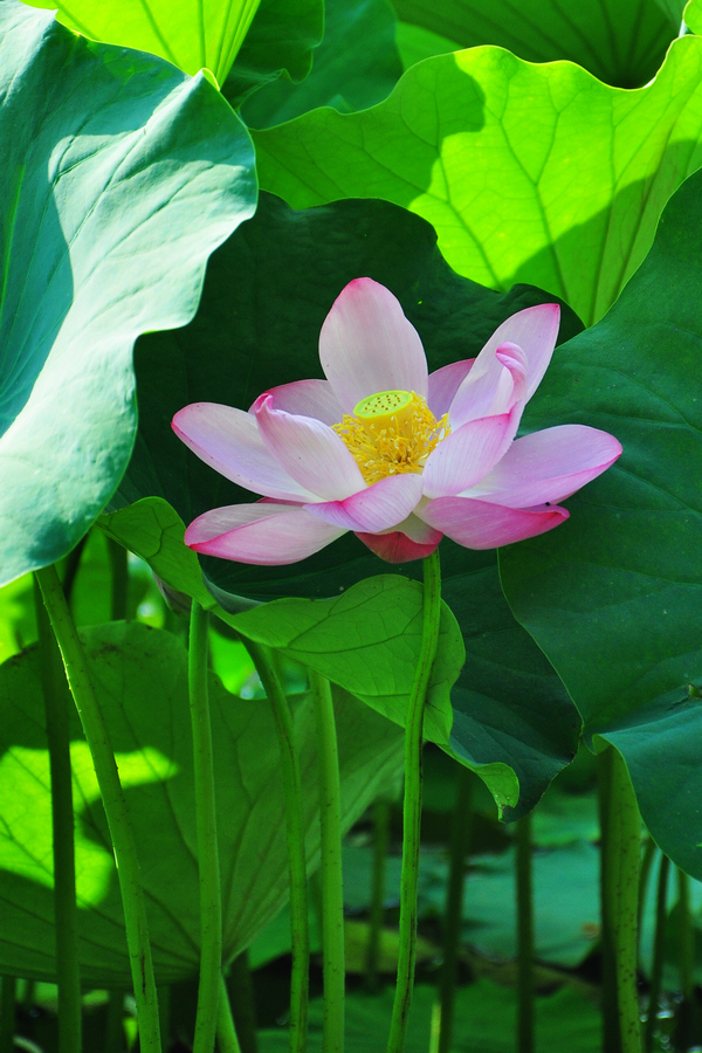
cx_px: 351
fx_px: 4607
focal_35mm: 158
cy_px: 526
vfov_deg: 13.0
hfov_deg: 8.7
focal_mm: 105
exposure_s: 1/60
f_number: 5.6
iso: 220
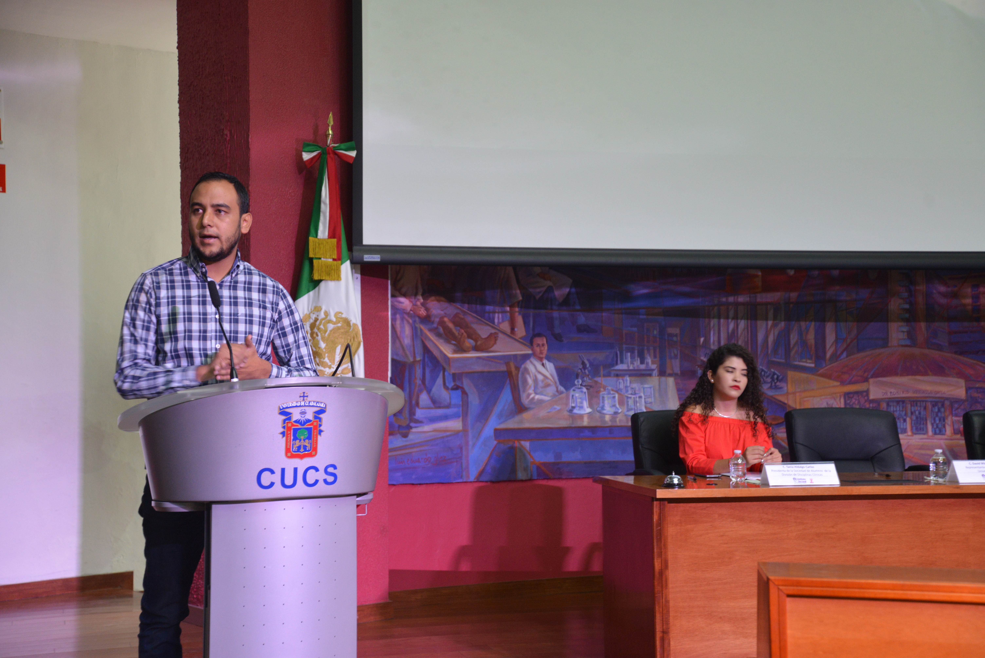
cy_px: 329
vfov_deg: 21.9
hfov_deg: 32.4
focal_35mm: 62
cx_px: 492
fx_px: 1697
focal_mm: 62
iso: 1600
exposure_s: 1/13
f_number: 4.5
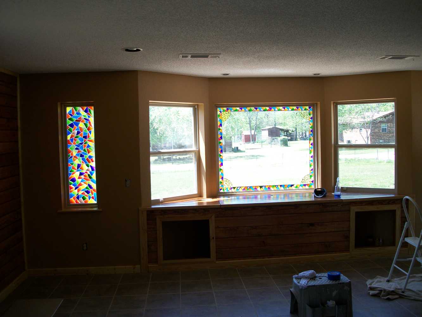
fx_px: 390
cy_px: 158
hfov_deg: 56.8
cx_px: 211
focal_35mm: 32
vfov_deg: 44.2
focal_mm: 5.7
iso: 80
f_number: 2.9
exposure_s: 1/160
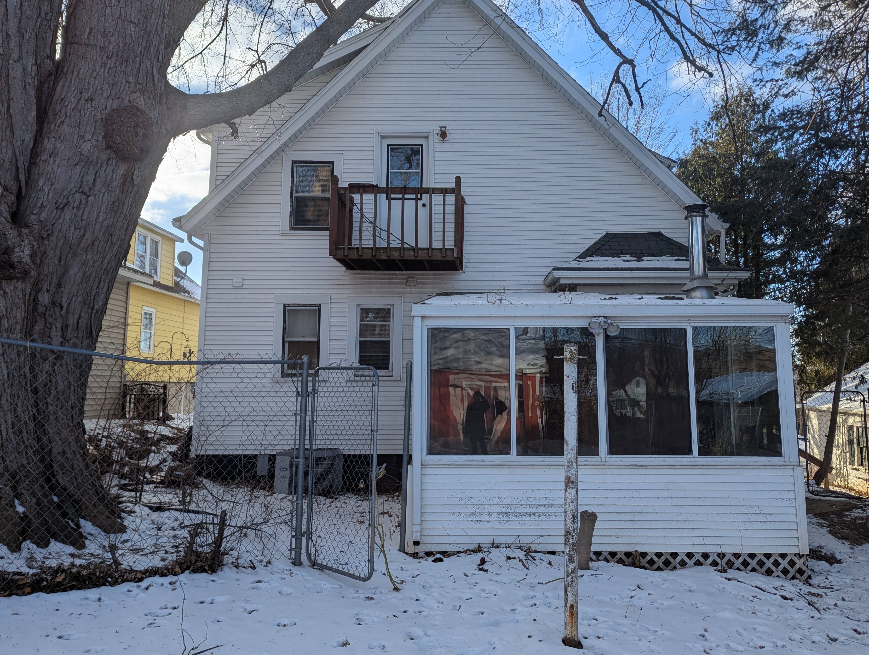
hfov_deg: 65.1
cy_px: 303
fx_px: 679
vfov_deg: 51.4
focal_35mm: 27
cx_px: 479
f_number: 1.85
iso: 25
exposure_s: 1/1471
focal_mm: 6.81
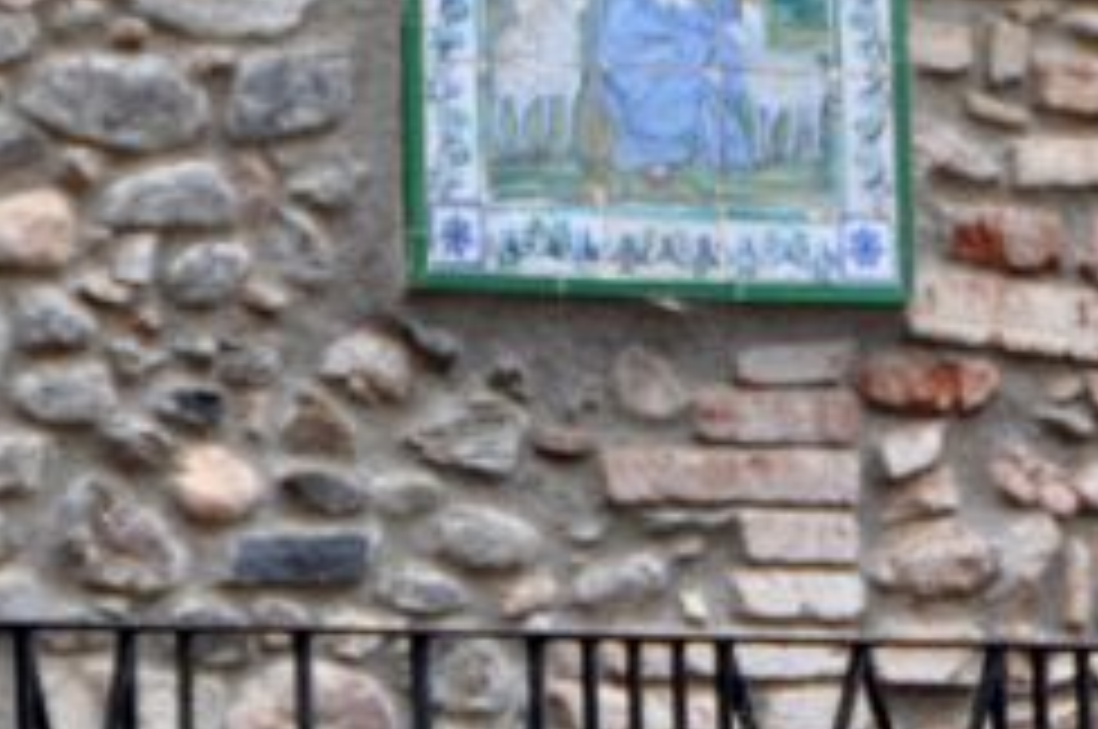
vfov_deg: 2.1
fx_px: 20106
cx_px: 572
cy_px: -711
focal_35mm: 660
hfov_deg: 3.1
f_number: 6.3
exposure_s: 1/160
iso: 500
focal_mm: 105
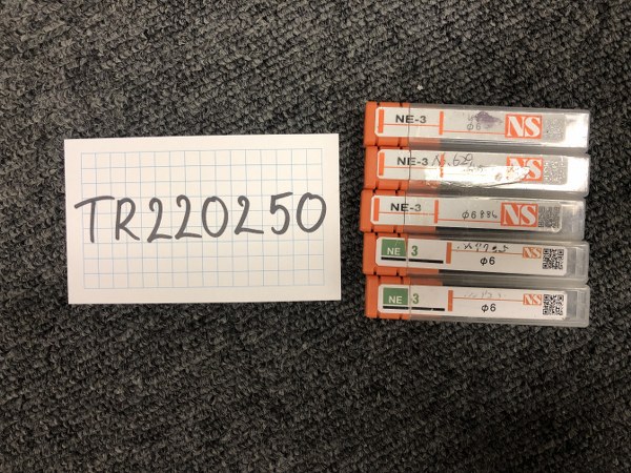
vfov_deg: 49.7
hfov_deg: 63.4
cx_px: 316
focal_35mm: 28
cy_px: 236
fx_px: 510
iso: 40
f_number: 1.8
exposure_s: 1/17
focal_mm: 4
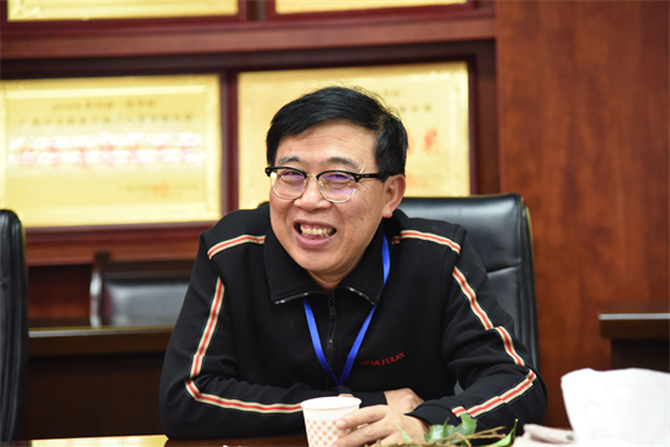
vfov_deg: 11.4
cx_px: 335
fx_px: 2234
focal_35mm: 120
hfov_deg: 17.1
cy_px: 224
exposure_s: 1/30
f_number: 4
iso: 1600
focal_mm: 120
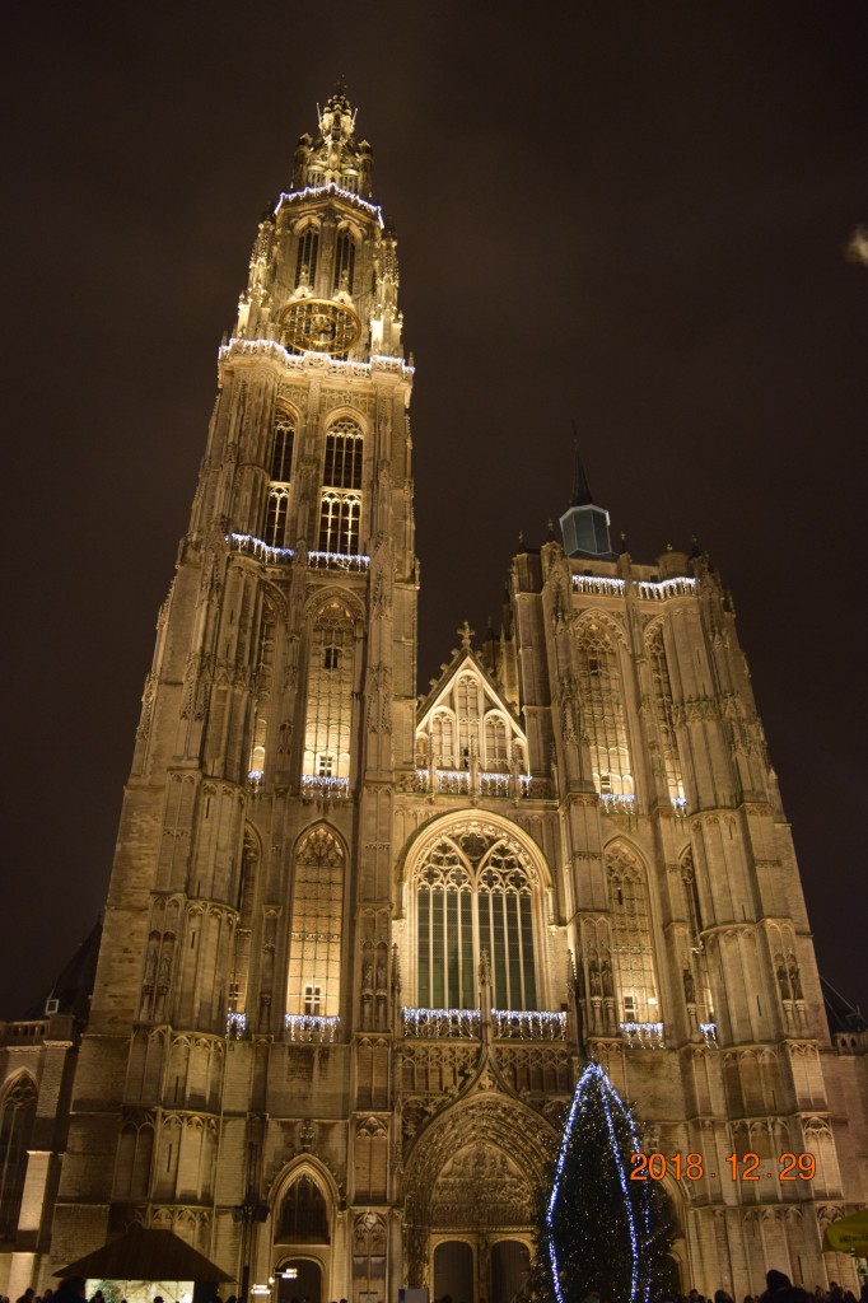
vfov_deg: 67.4
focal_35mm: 27
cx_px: 434
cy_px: 652
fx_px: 977
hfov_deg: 47.9
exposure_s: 1/30
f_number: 3.5
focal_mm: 18
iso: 1600
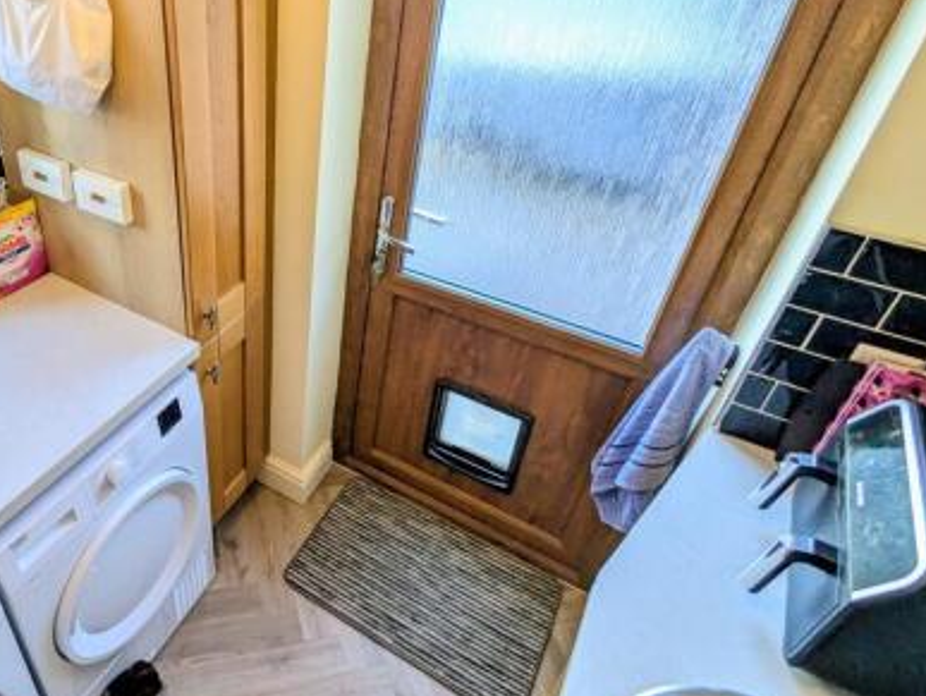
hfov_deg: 68.2
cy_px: 279
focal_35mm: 24
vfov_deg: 56.5
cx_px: 266
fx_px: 643
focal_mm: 2.35
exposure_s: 1/50
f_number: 2.2
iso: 147
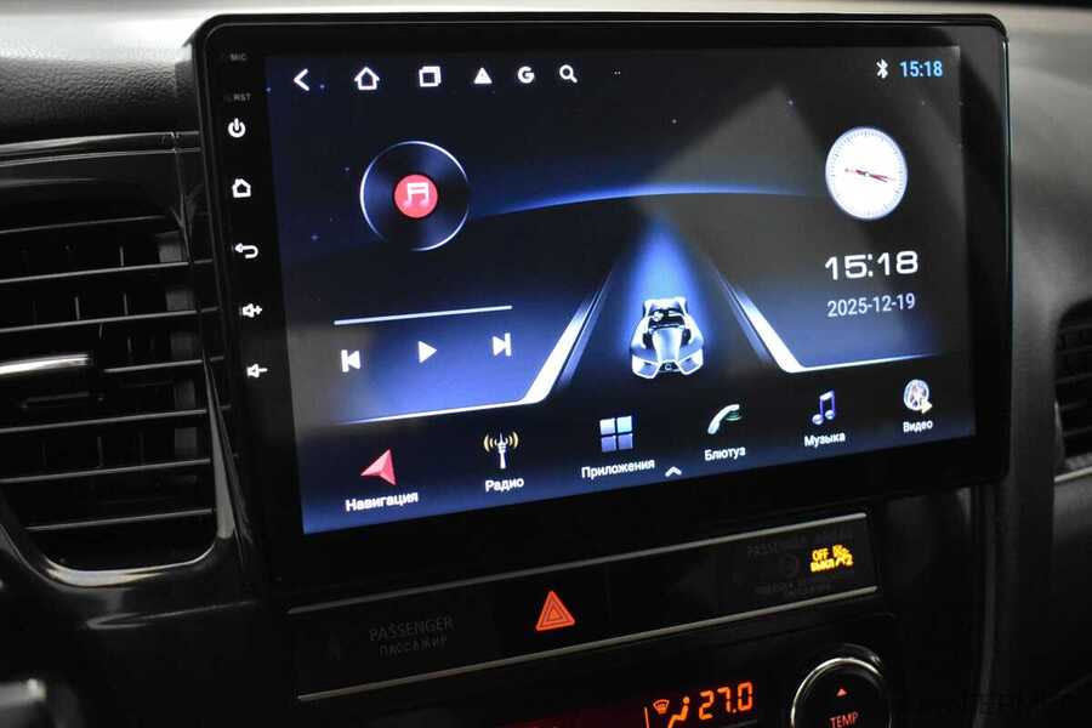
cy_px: 364
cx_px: 546
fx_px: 1319
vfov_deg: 30.8
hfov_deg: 45.0
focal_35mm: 44
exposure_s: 1/80
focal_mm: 29
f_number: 4.2
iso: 4000
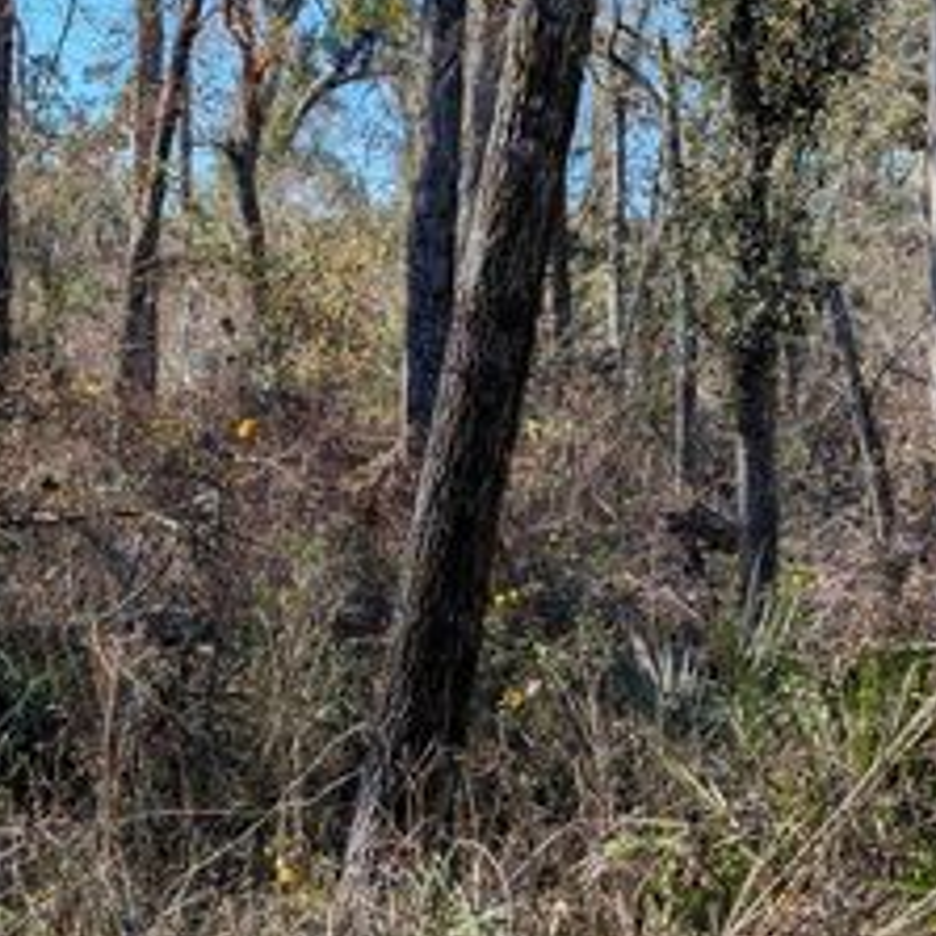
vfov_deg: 17.9
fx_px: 2967
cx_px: 701
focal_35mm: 97
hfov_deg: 17.8
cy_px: 336
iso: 20
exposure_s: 1/737
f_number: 1.68
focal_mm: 6.9
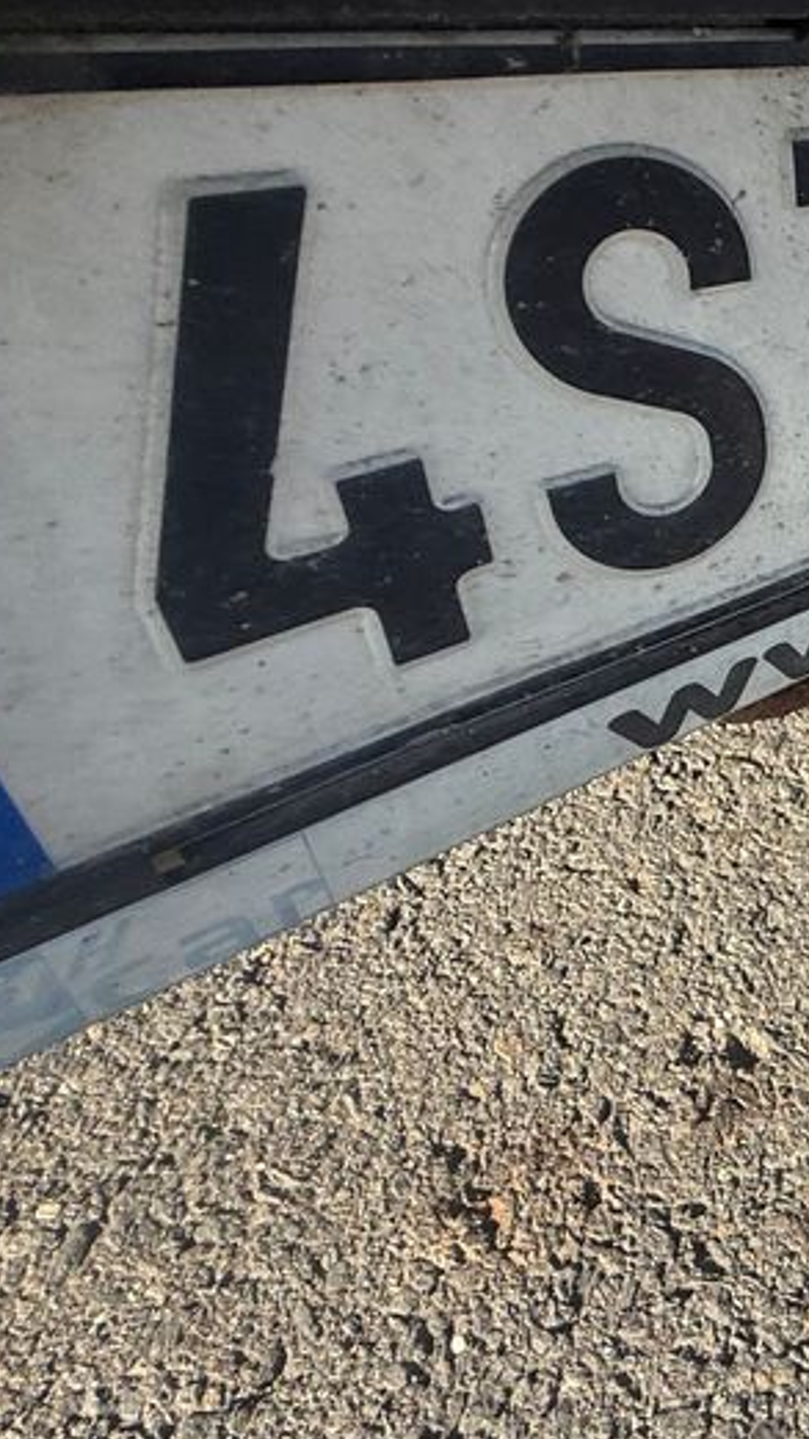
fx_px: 1144
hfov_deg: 25.6
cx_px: 1289
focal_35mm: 30
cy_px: 610
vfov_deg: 64.0
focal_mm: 2.22
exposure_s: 1/672
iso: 50
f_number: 2.2
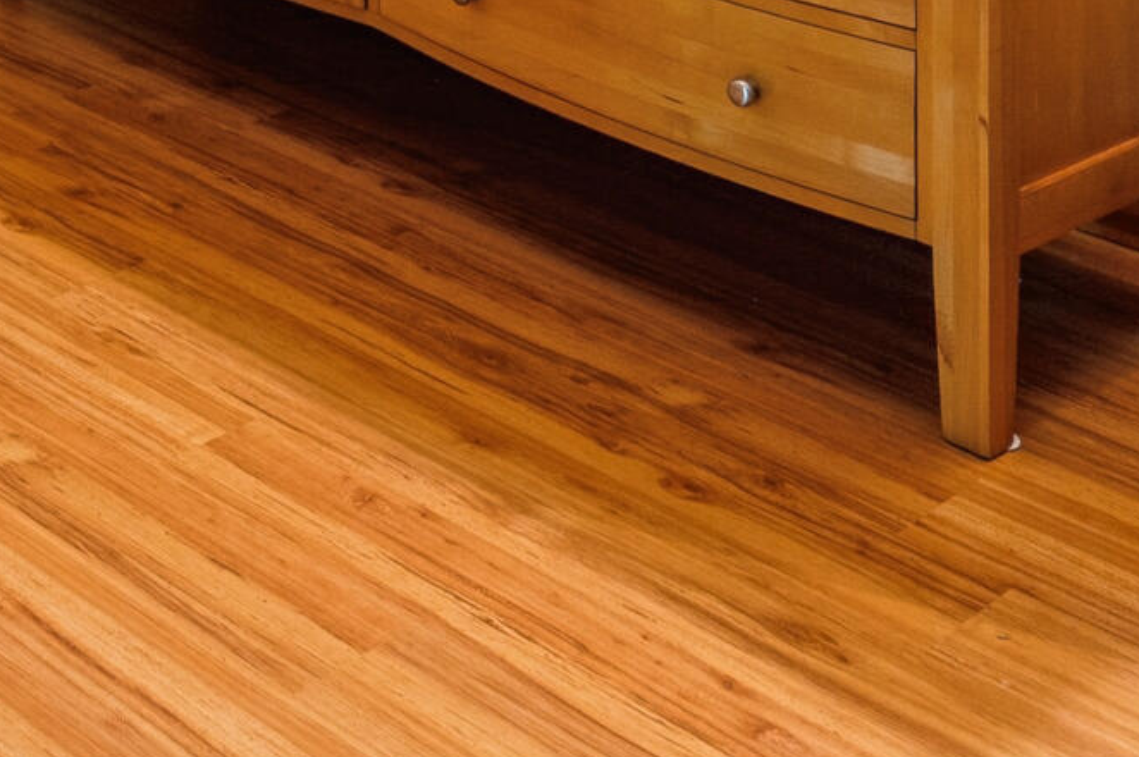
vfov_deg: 15.0
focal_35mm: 68
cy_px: -888
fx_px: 2149
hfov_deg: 26.6
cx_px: -194
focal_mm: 15
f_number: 9
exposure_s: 2
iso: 320
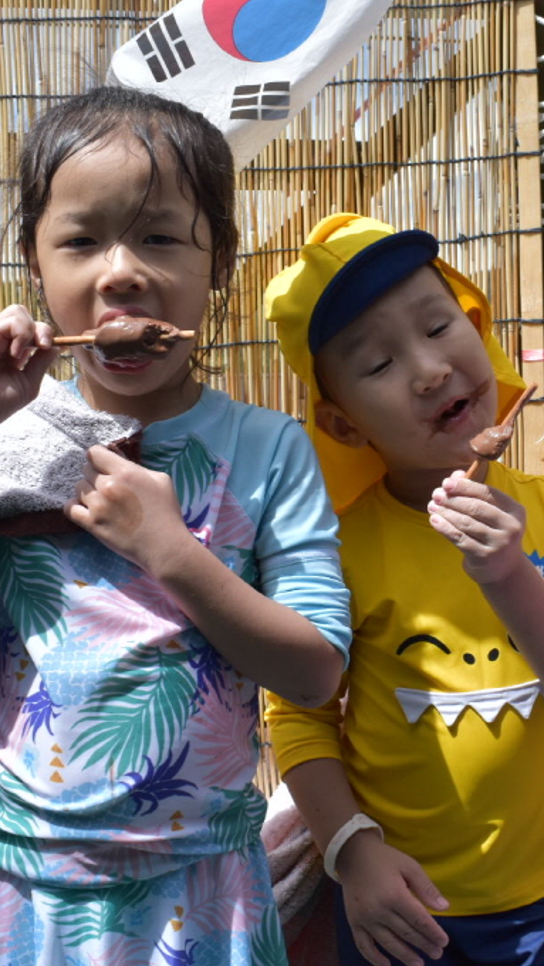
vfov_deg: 39.9
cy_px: 483
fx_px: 1334
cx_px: 437
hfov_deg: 22.7
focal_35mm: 52
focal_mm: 22
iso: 200
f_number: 10
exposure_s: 1/400
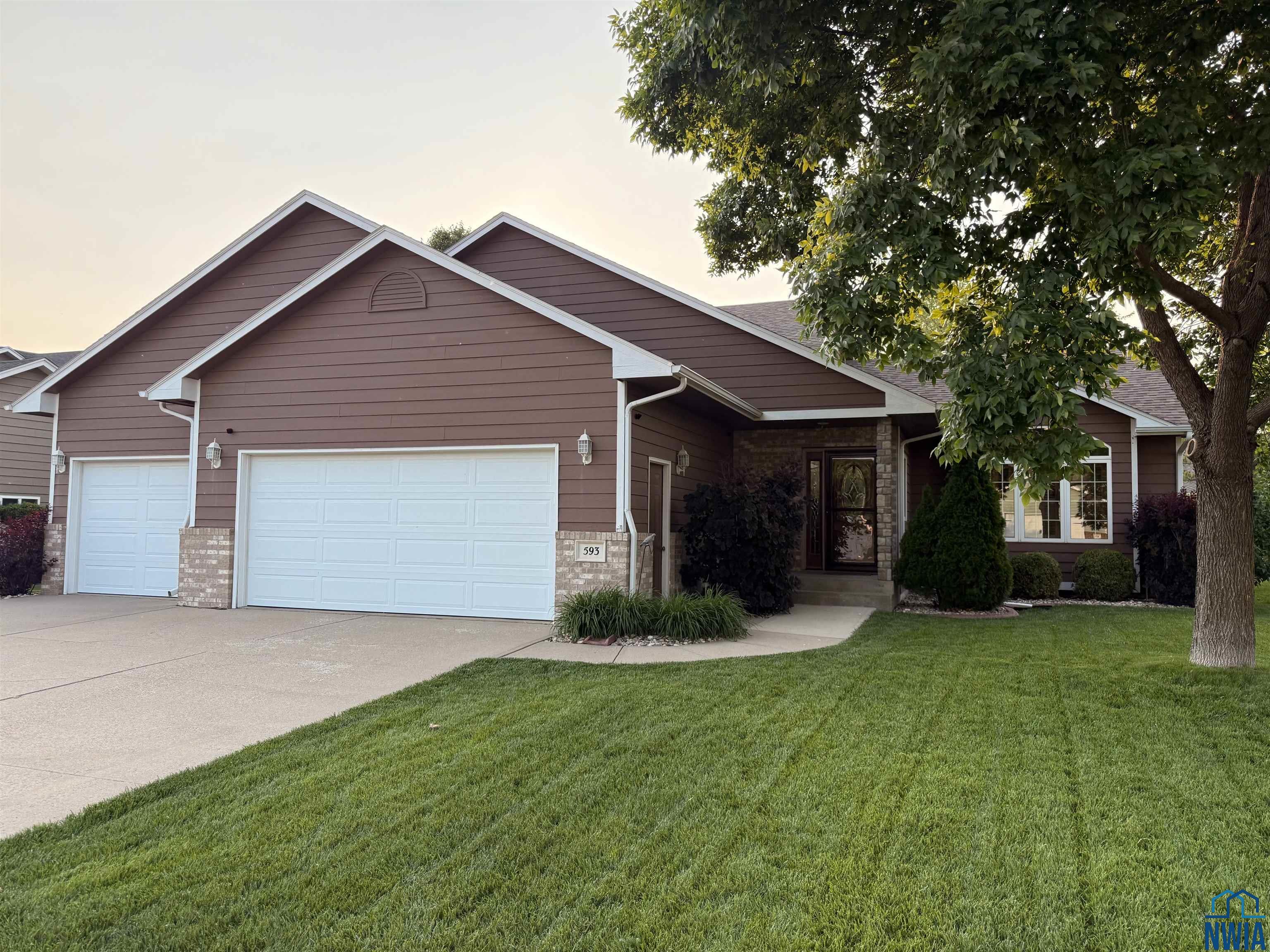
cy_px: 476
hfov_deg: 71.6
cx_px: 635
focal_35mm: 24
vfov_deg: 56.8
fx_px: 881
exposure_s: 1/1250
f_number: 1.78
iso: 100
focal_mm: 6.76
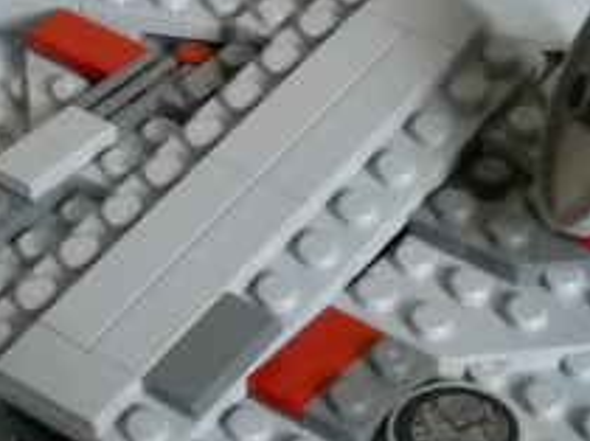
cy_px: 287
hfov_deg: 15.8
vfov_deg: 11.8
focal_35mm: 125
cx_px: 326
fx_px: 2128
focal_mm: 6.72
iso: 702
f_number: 3.1
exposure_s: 1/8
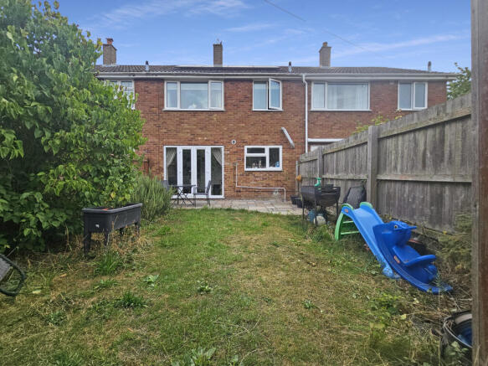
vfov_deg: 89.9
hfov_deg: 106.2
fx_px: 183
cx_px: 244
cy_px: 183
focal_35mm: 13
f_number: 2.2
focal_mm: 2.2
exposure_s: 1/1170
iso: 50
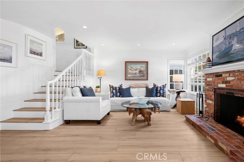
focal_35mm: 16
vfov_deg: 73.6
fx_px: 108
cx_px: 122
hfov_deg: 96.8
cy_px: 81
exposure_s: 1/4
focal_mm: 16
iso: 200
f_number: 9
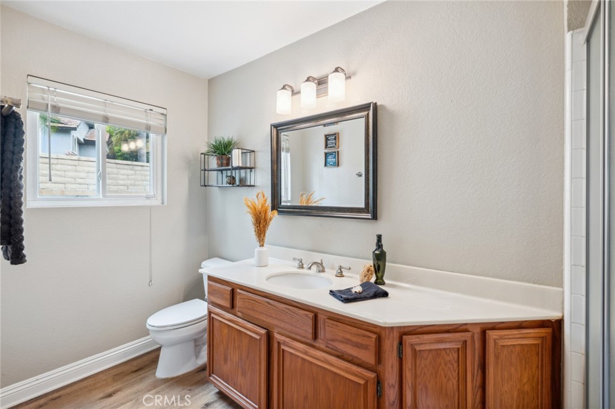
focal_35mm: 16
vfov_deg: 73.7
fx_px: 273
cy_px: 204
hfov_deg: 96.8
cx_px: 308
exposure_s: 1/5
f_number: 8
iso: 100
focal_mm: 16
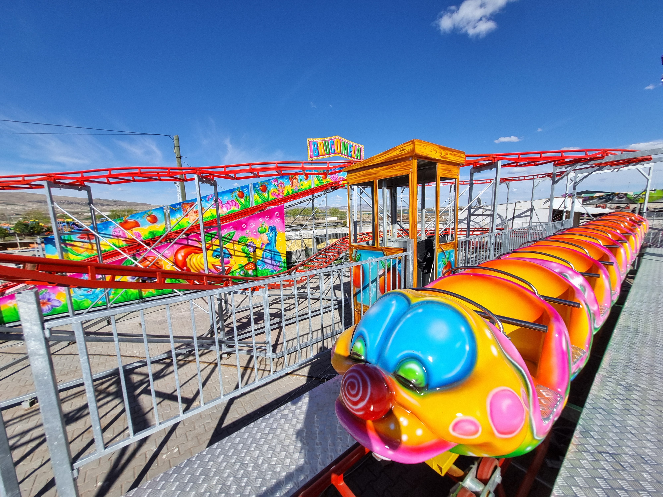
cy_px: 248
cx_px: 332
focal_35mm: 13
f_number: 2.2
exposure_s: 1/2224
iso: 50
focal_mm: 1.74
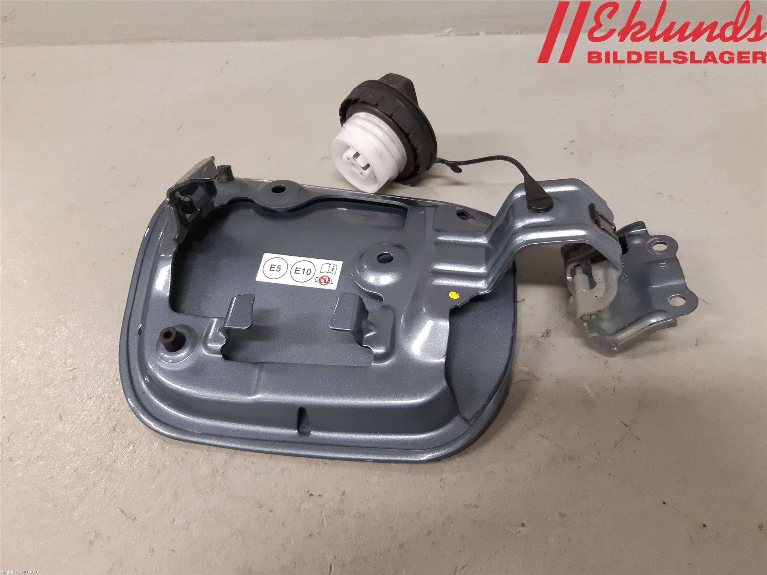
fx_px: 576
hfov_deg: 67.3
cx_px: 384
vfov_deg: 53.1
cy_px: 288
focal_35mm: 26
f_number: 1.7
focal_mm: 3.93
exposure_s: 1/50
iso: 200
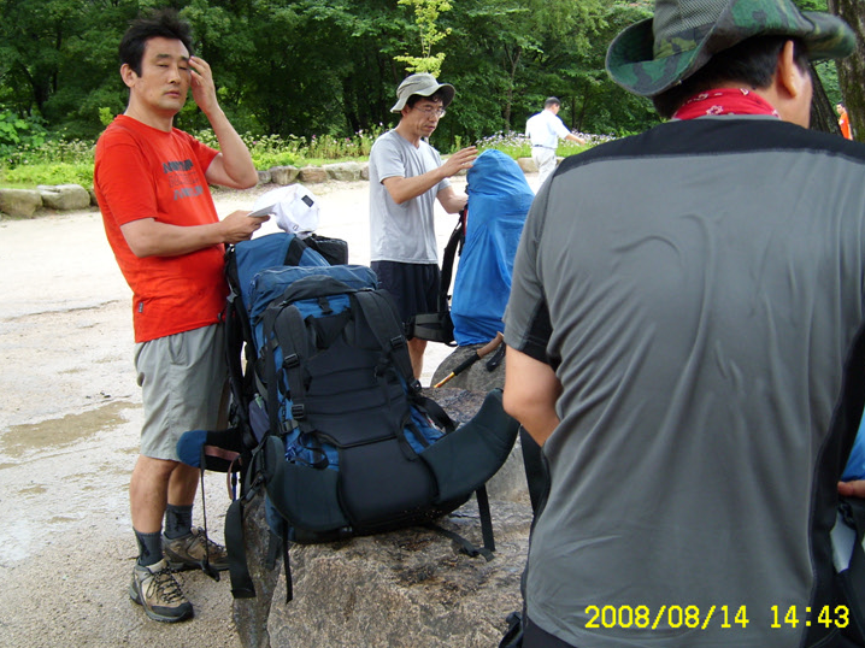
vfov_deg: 36.8
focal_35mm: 39
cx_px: 448
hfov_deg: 47.9
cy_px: 332
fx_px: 974
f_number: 2.8
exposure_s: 1/109
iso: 50
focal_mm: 5.8
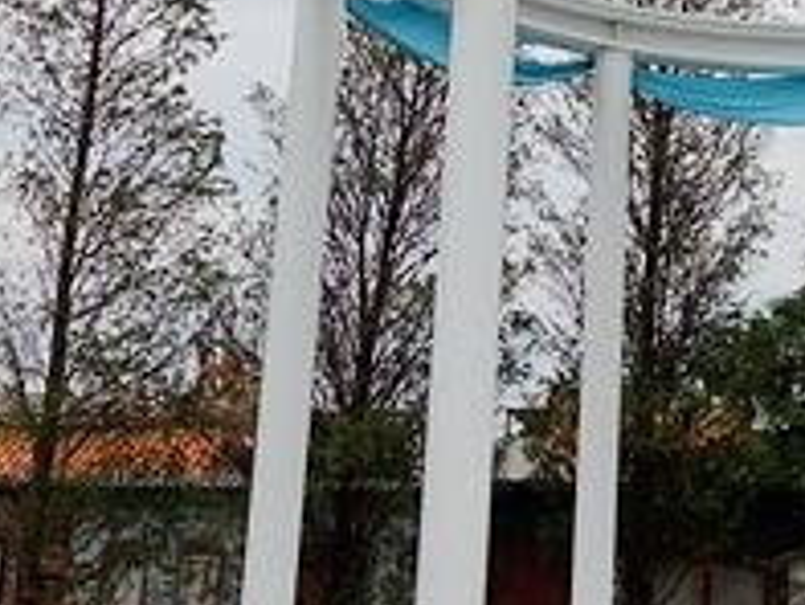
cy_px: 100
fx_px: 1768
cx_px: 846
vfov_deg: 19.2
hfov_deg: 24.2
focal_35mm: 76
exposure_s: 1/320
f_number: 4
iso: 125
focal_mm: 8.8
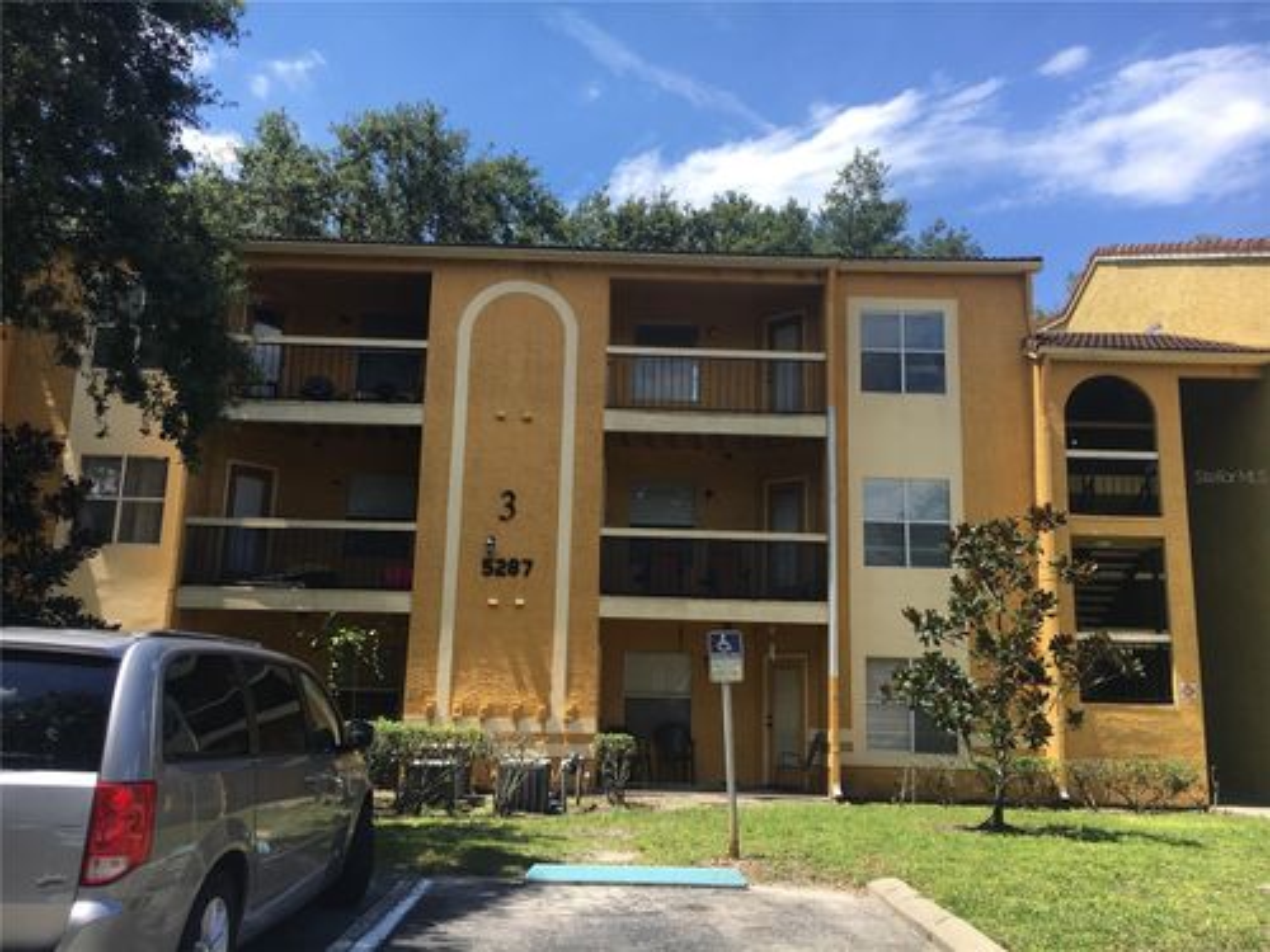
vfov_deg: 48.2
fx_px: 1064
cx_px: 635
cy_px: 476
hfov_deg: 61.7
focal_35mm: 29
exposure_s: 1/986
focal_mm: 4.15
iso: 25
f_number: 2.2
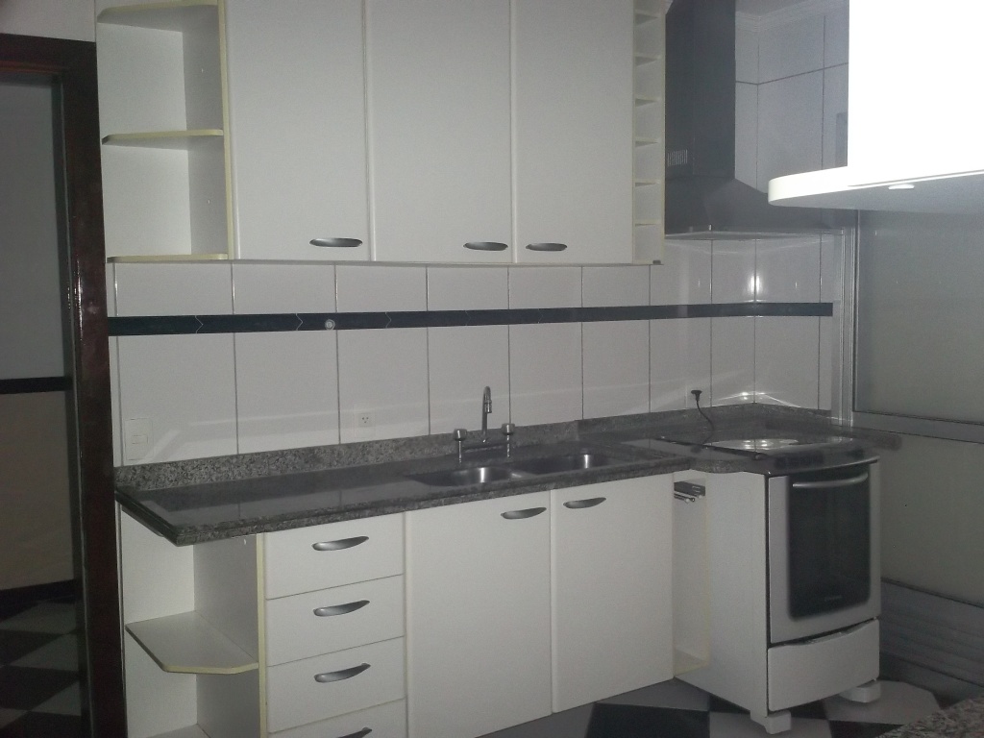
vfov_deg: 37.7
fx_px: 1080
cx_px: 492
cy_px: 369
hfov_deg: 49.0
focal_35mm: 38
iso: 360
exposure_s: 1/60
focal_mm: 6.3
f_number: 4.5
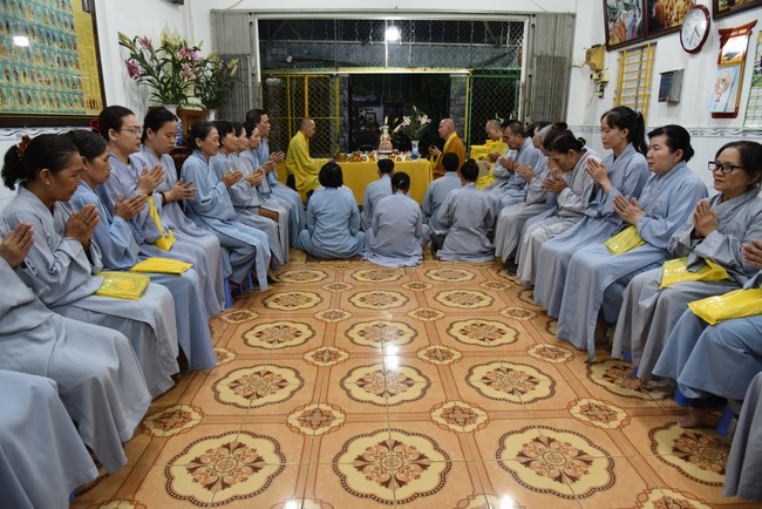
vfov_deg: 53.2
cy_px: 254
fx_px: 508
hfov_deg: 73.7
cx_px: 381
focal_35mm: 24
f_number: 5
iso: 1600
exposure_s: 1/100
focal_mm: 24
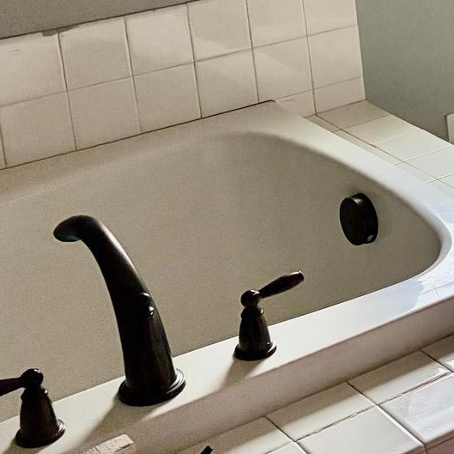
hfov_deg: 17.2
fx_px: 1321
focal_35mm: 89
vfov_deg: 19.1
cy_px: 27
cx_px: 723
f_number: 1.6
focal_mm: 5.96
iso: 500
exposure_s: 1/60
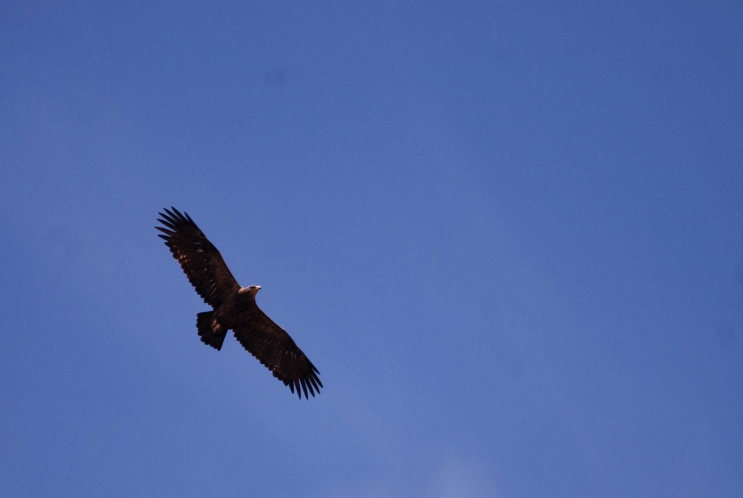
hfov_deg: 2.7
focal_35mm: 750
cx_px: 372
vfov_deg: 1.8
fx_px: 15500
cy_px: 249
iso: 200
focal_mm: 500
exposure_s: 1/640
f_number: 6.3
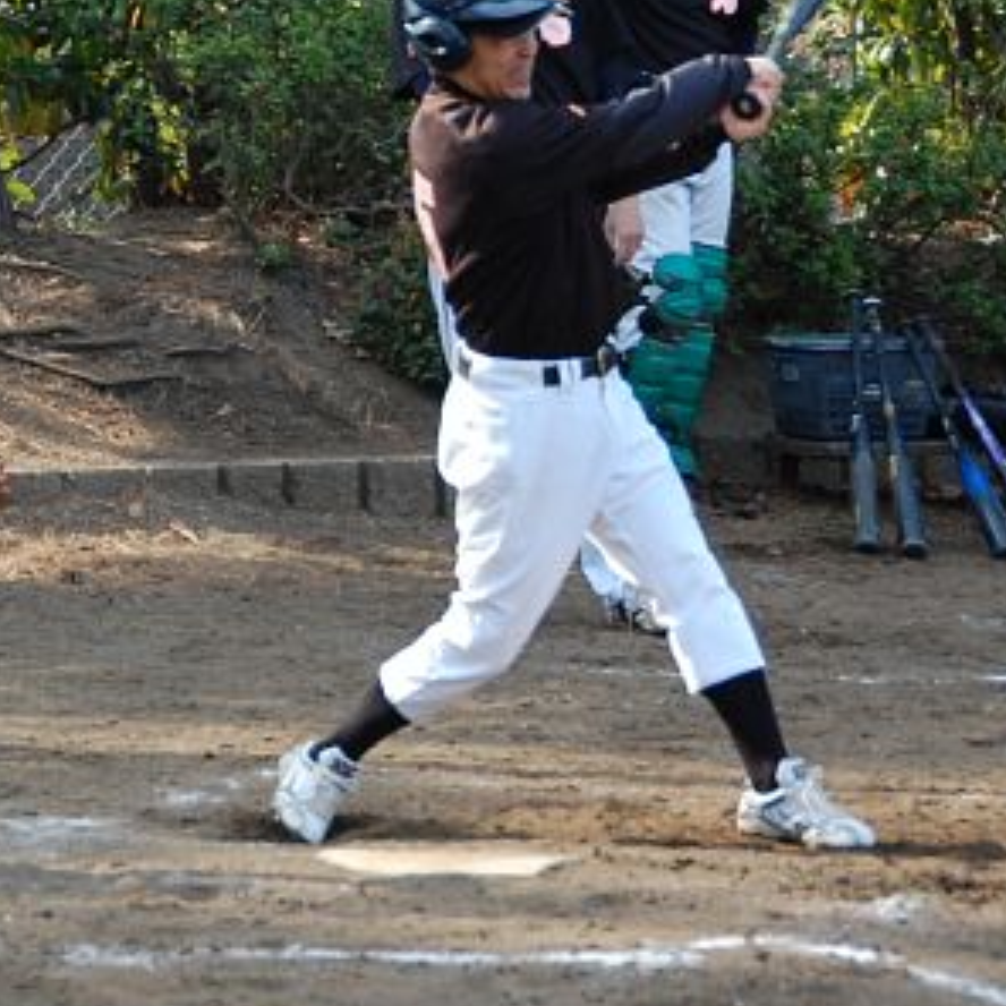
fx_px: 10193
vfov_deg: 5.6
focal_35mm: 310
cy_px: 167
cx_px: 146
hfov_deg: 5.6
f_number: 5.3
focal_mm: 90
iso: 560
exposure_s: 1/500
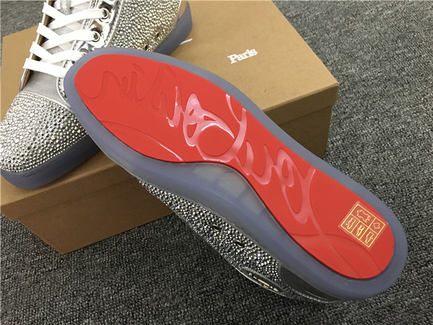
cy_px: 162
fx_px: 363
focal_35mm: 29
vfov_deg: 48.2
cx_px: 216
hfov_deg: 61.7
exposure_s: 1/25
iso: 200
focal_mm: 4.15
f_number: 2.2
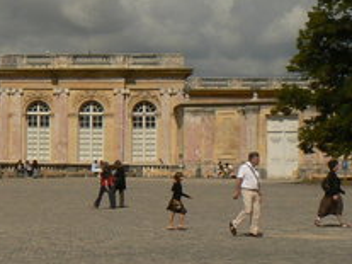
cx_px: -245
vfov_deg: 10.7
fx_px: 1413
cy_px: 152
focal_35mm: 139
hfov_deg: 13.1
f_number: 8
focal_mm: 6
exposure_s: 1/1000
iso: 80
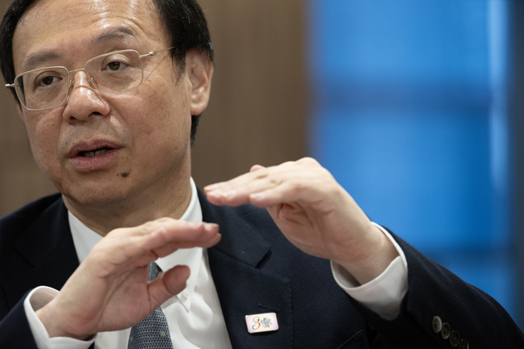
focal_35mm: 185
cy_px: 135
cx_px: 213
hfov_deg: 11.1
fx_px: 2691
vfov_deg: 7.4
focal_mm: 150
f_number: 3.5
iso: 1600
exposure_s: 1/125
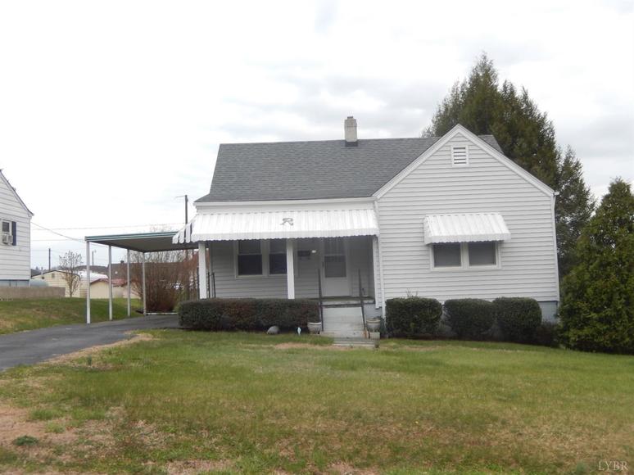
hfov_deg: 51.4
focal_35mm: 36
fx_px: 659
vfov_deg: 39.6
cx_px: 317
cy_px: 238
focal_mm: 6.5
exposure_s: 1/60
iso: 180
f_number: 4
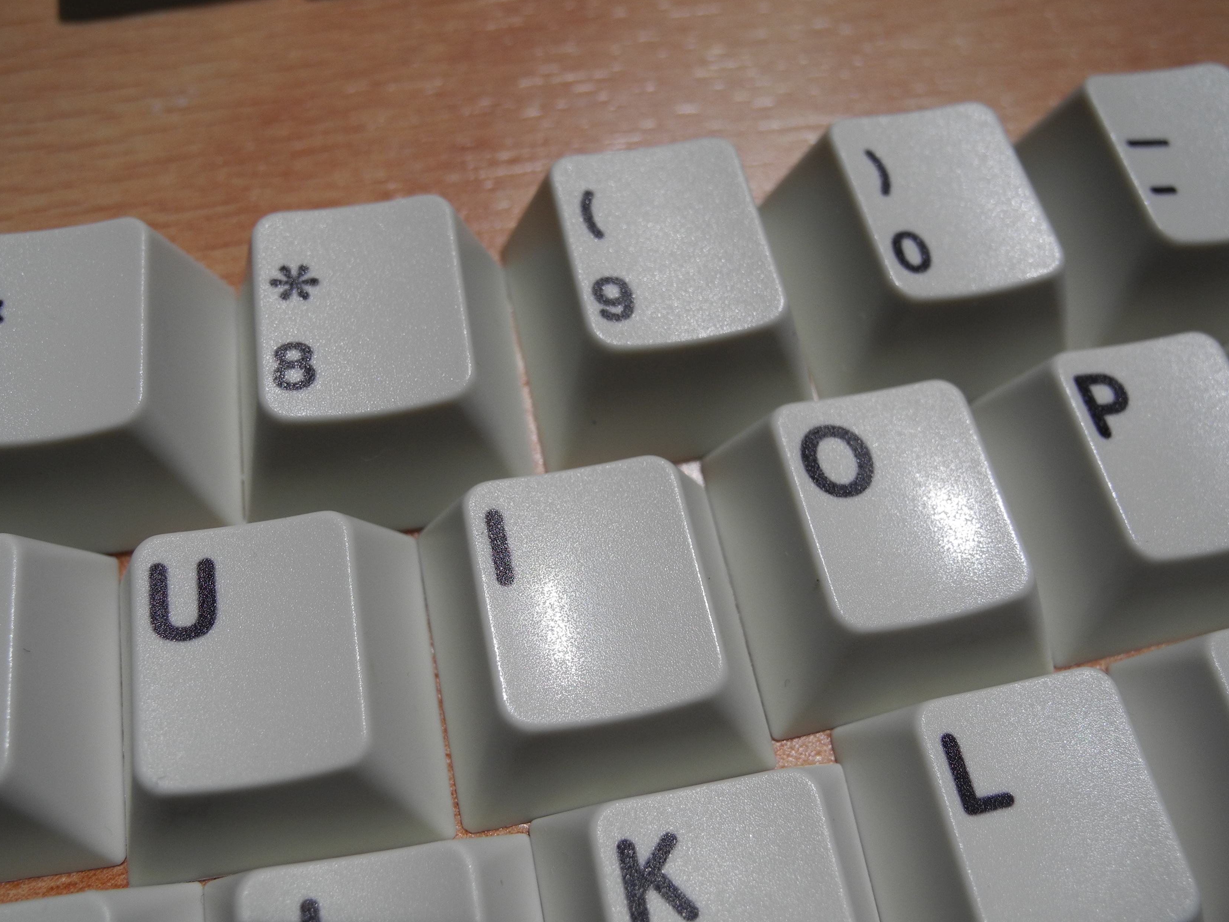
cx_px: 614
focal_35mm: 31
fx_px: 1101
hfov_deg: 58.4
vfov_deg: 45.4
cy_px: 465
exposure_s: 1/850
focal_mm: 6
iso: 100
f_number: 3.2
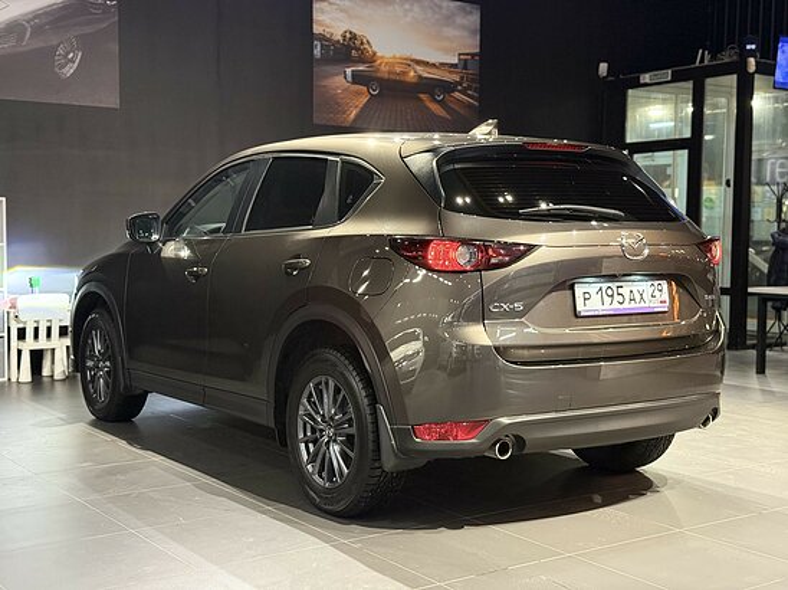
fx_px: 1092
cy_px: 295
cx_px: 394
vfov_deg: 30.2
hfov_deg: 39.7
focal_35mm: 48
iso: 500
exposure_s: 1/33
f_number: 1.78
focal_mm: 6.76
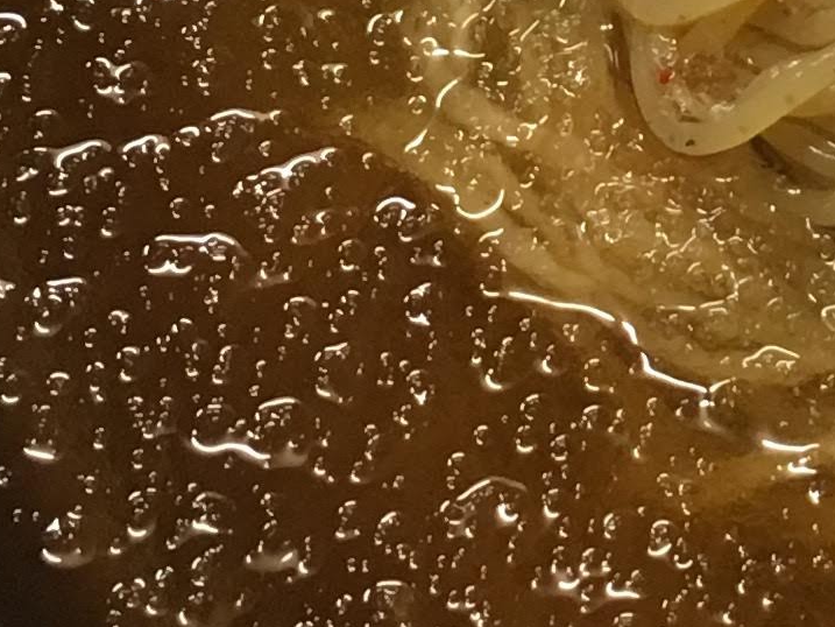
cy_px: -210
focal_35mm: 163
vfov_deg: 9.0
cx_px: 1289
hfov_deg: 11.6
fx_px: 3933
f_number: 2.2
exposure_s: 1/30
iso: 100
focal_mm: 4.15
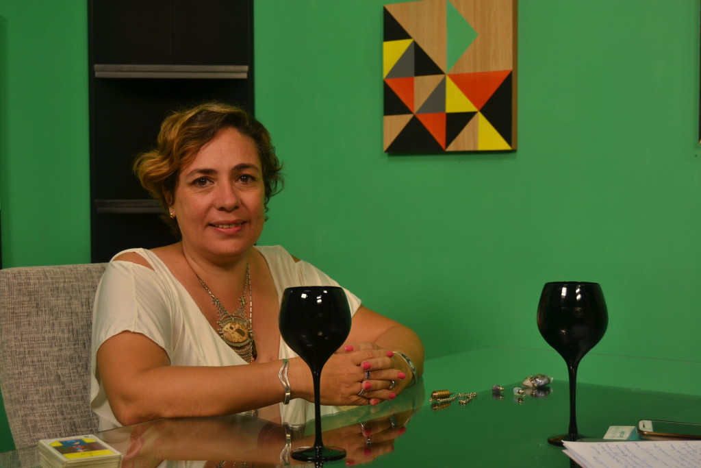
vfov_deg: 23.8
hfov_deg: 35.0
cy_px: 234
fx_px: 1110
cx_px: 350
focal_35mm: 57
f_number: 4.8
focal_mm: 38
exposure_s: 1/100
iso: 400
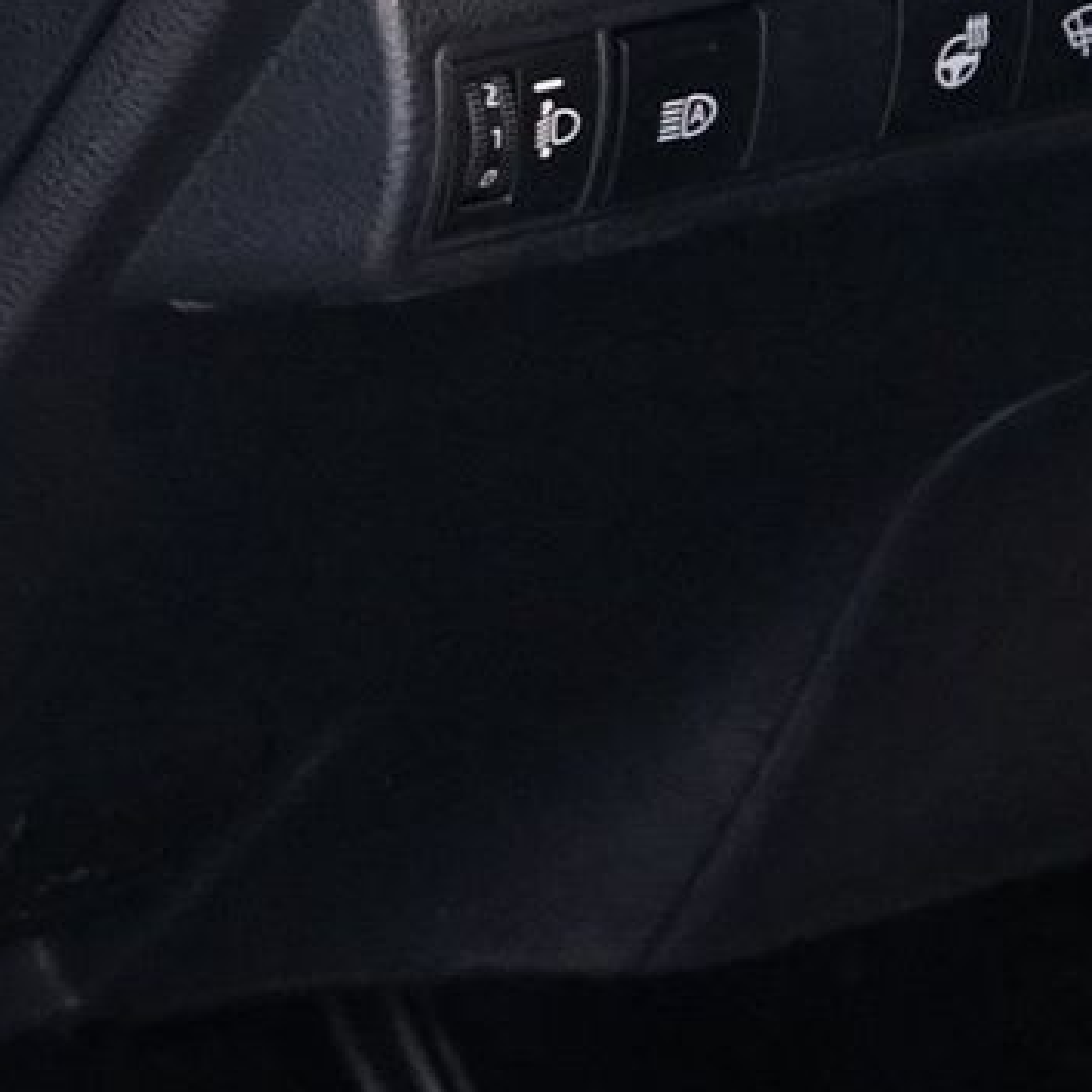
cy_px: -759
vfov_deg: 5.5
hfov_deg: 5.4
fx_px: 11135
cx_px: 2539
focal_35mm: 312
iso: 3200
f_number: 6.3
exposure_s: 1/10
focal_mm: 52
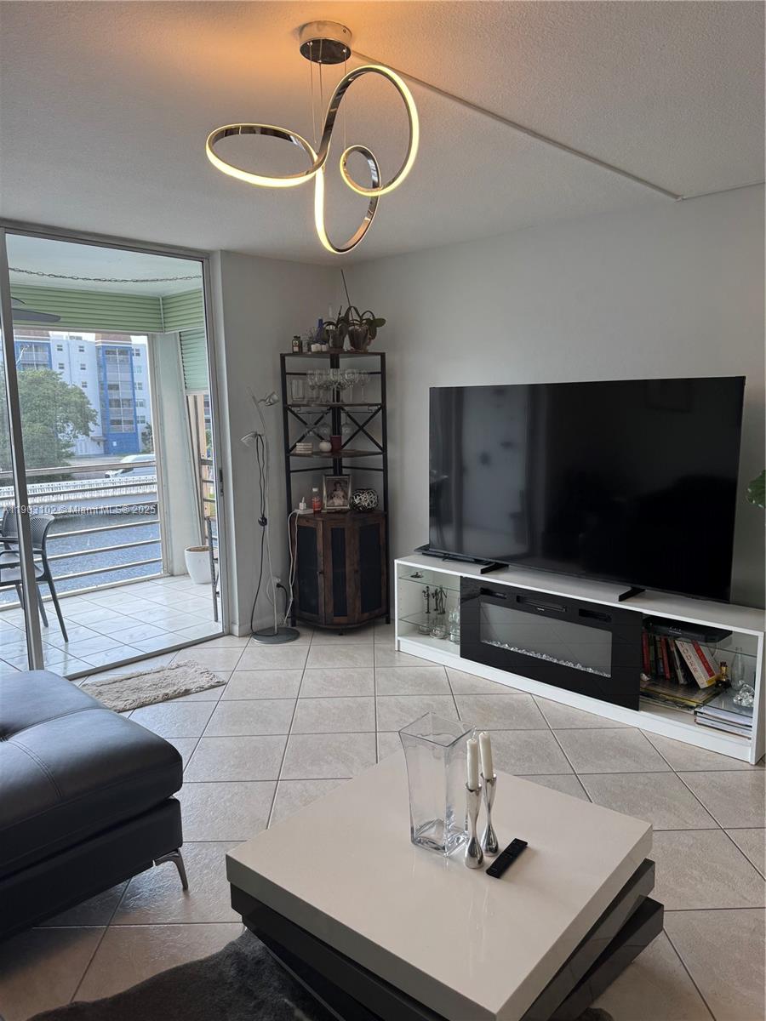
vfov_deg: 71.6
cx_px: 383
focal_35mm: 24
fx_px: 708
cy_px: 510
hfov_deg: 56.8
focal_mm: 6.76
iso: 64
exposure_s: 1/255
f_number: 1.78
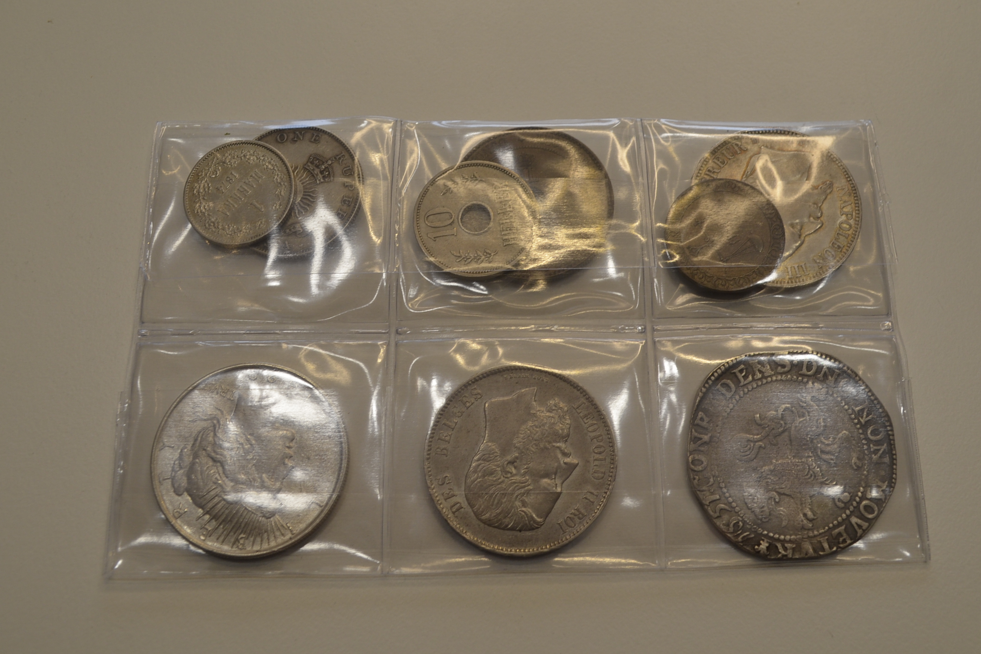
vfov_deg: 35.0
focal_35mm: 38
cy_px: 298
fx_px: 1035
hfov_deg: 50.7
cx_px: 524
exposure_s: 1/60
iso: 250
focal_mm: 22
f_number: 8
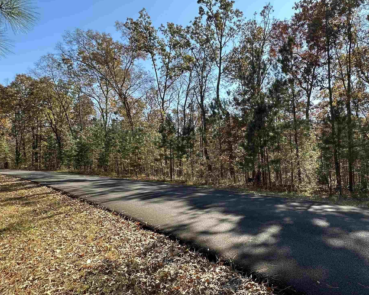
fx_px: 251
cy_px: 156
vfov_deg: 60.8
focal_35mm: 23
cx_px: 238
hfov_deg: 71.0
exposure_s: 1/487
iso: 40
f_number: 2.2
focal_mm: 2.22
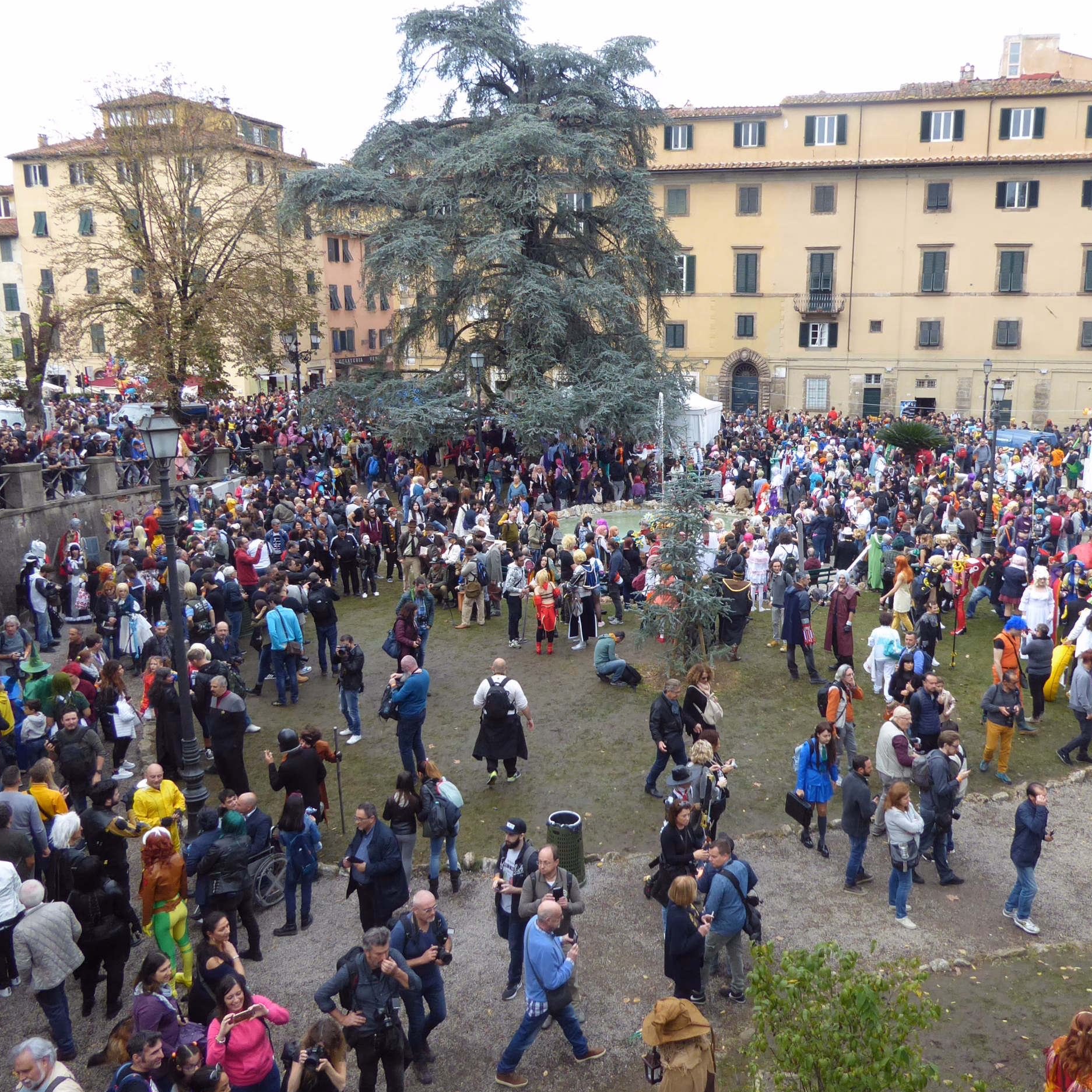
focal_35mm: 29
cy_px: 554
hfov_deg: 55.4
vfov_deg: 55.6
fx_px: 1035
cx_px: 625
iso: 200
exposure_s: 1/250
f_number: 3.3
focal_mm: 4.3
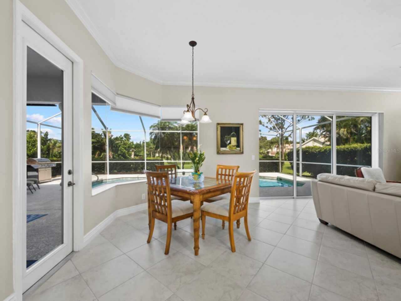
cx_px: 200
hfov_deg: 102.0
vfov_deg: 85.8
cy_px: 150
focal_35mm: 14
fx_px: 162
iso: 400
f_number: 11
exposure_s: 1/2.5
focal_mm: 7
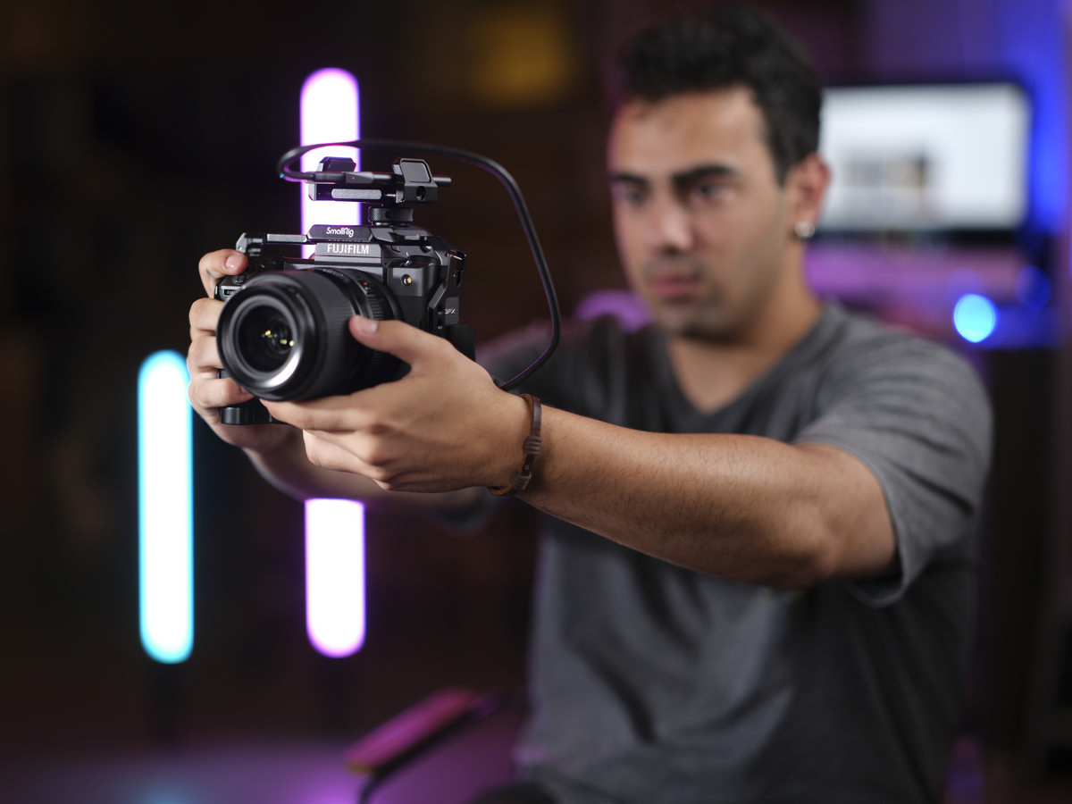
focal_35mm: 63
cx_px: 536
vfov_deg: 23.3
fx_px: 1951
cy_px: 402
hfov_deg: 30.7
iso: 500
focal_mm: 80
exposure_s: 1/320
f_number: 1.7
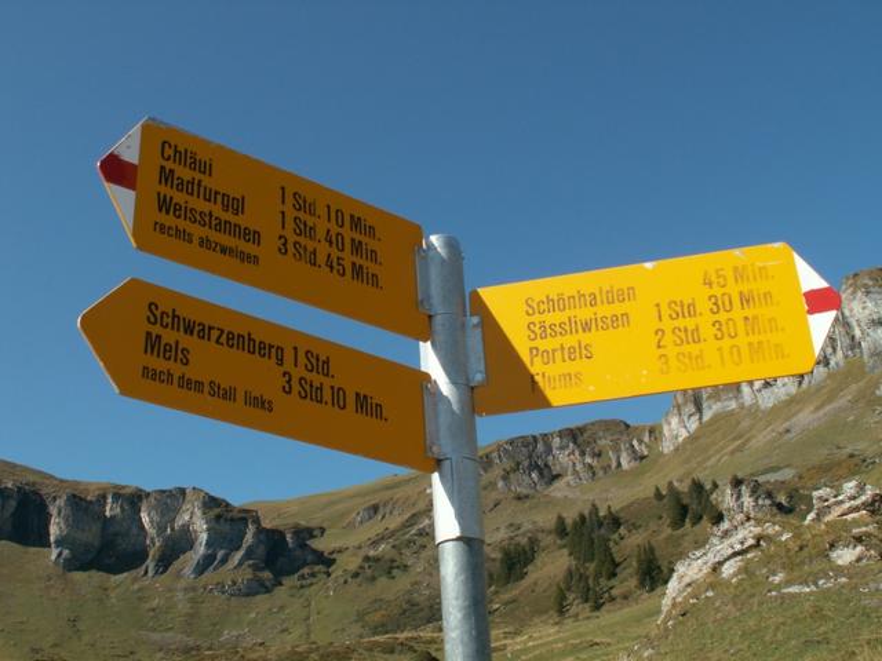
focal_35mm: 40
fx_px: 1019
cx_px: 441
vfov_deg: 36.0
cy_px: 330
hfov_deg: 46.8
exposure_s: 1/200
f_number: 6.3
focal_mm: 6.6
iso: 50
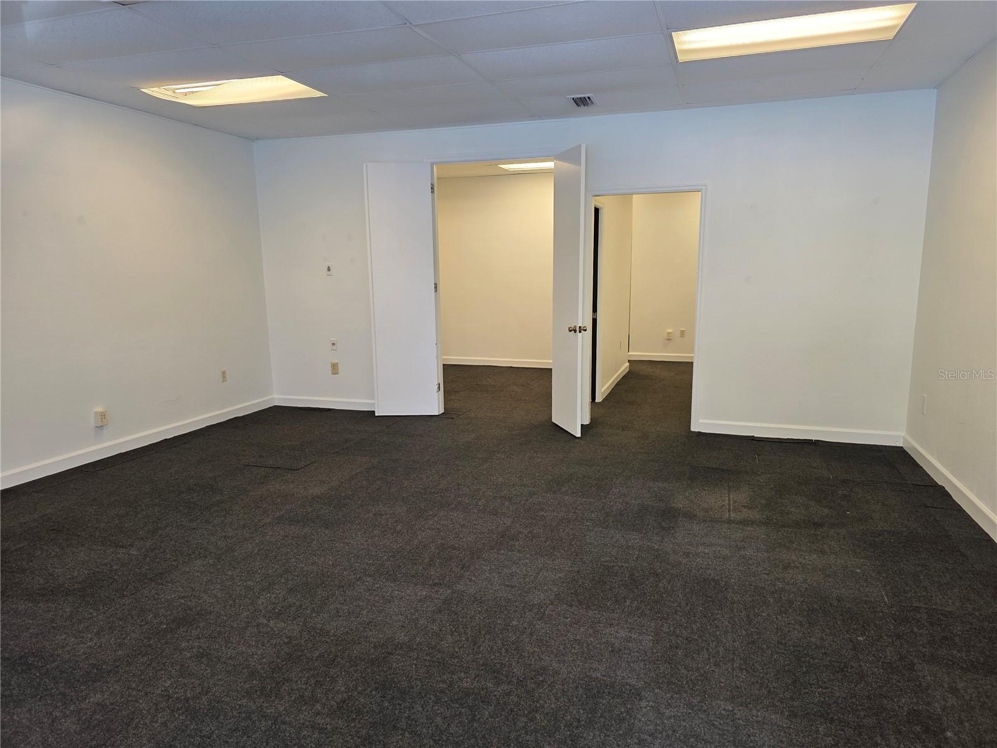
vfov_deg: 58.9
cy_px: 374
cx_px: 498
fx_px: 662
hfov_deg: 73.9
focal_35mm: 23
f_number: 1.7
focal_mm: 6.3
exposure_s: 1/120
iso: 80
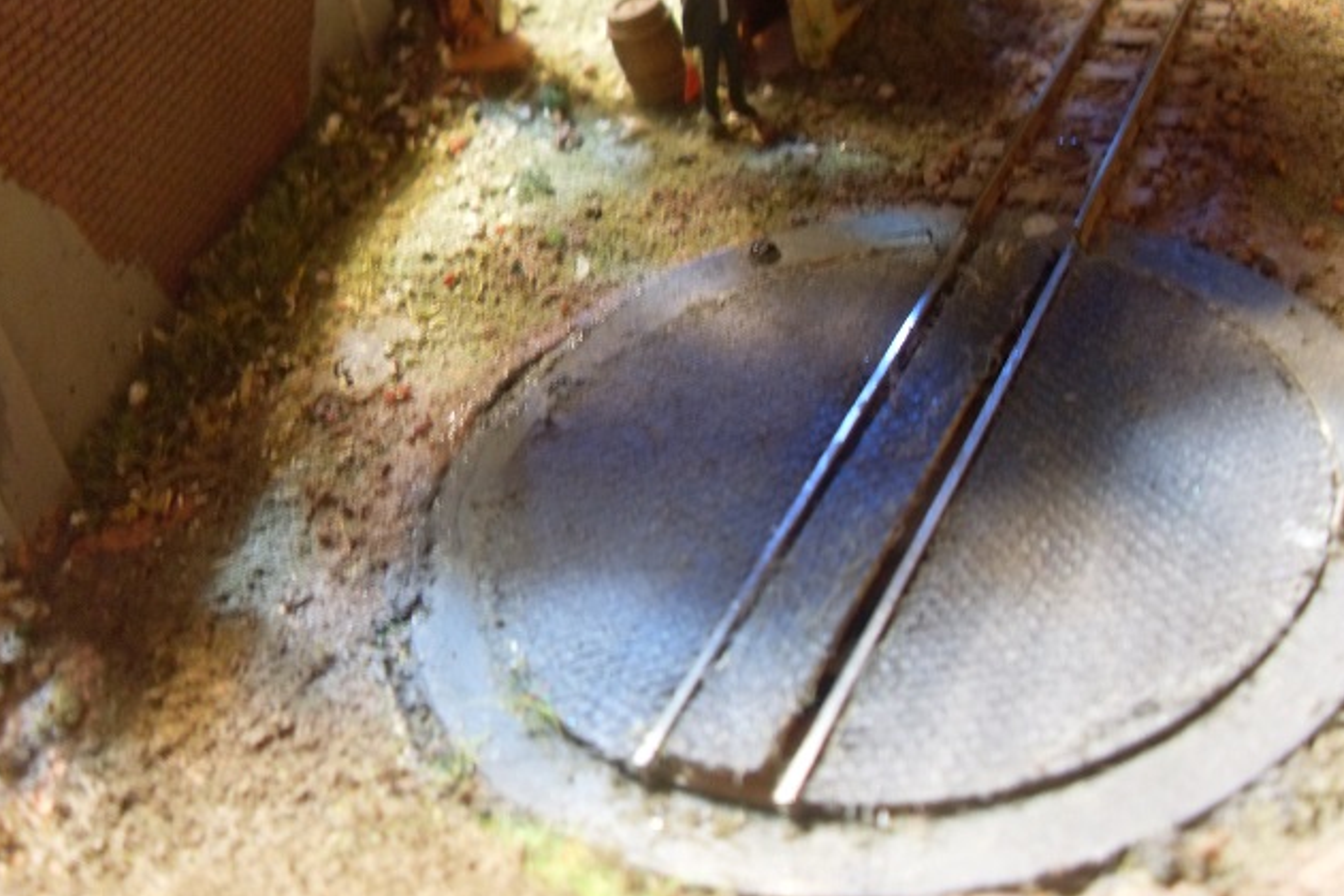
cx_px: 732
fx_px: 1531
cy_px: 329
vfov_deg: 32.5
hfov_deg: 47.4
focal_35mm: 41
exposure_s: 1/3
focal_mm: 6.3
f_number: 2.8
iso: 200
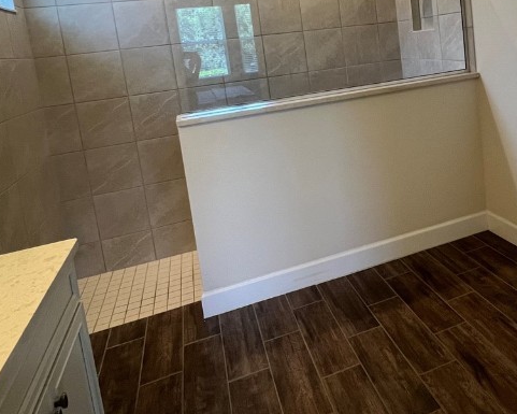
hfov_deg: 62.1
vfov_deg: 50.2
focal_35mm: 27
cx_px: 354
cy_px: 87
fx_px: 413
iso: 200
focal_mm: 1.57
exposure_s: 1/120
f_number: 1.8
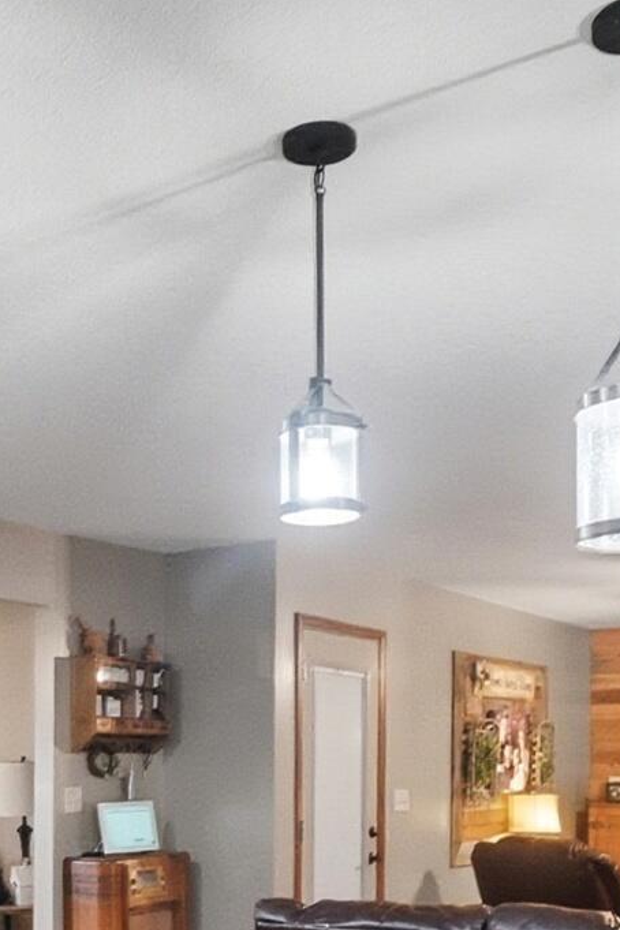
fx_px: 1137
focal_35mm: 44
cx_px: 97
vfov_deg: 41.1
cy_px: 833
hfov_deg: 29.6
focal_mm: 10
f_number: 4
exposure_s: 1/30
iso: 125
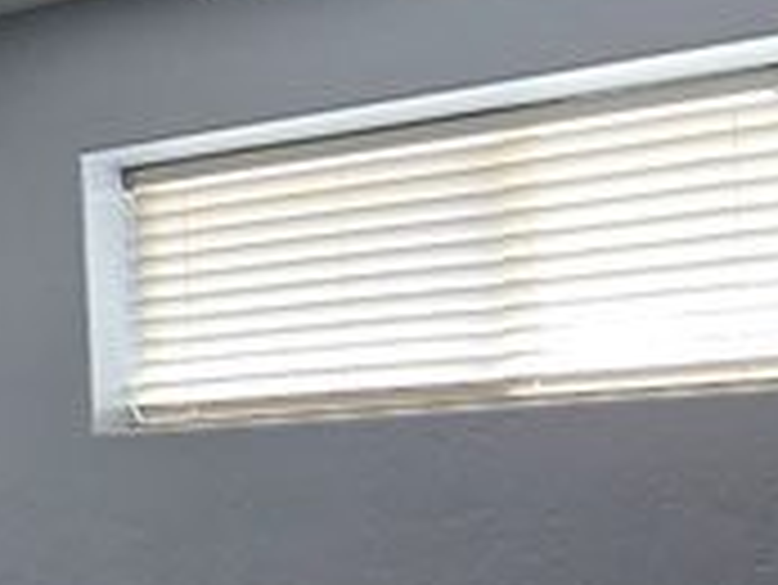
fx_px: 1732
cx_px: -108
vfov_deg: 18.7
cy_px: 580
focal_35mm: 77
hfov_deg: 23.5
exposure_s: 1/60
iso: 160
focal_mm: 2.2
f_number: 2.2
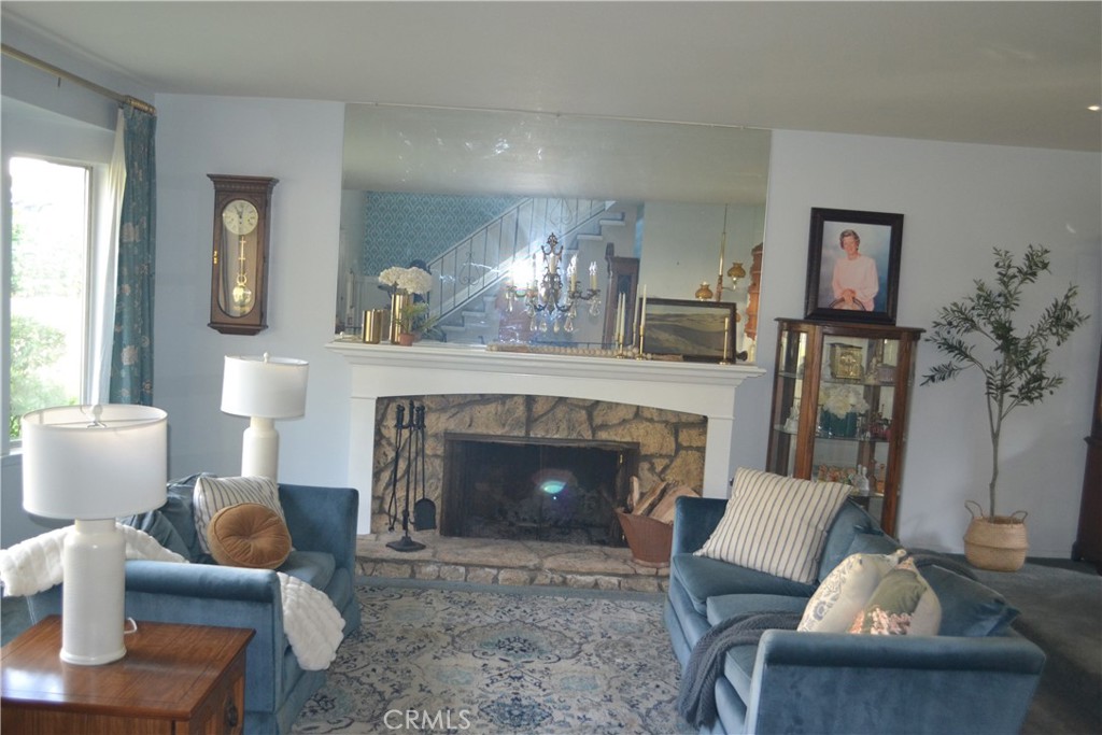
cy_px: 368
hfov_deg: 53.1
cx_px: 551
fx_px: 1102
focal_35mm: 36
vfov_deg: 36.9
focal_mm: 24
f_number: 4
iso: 1400
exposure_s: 1/60
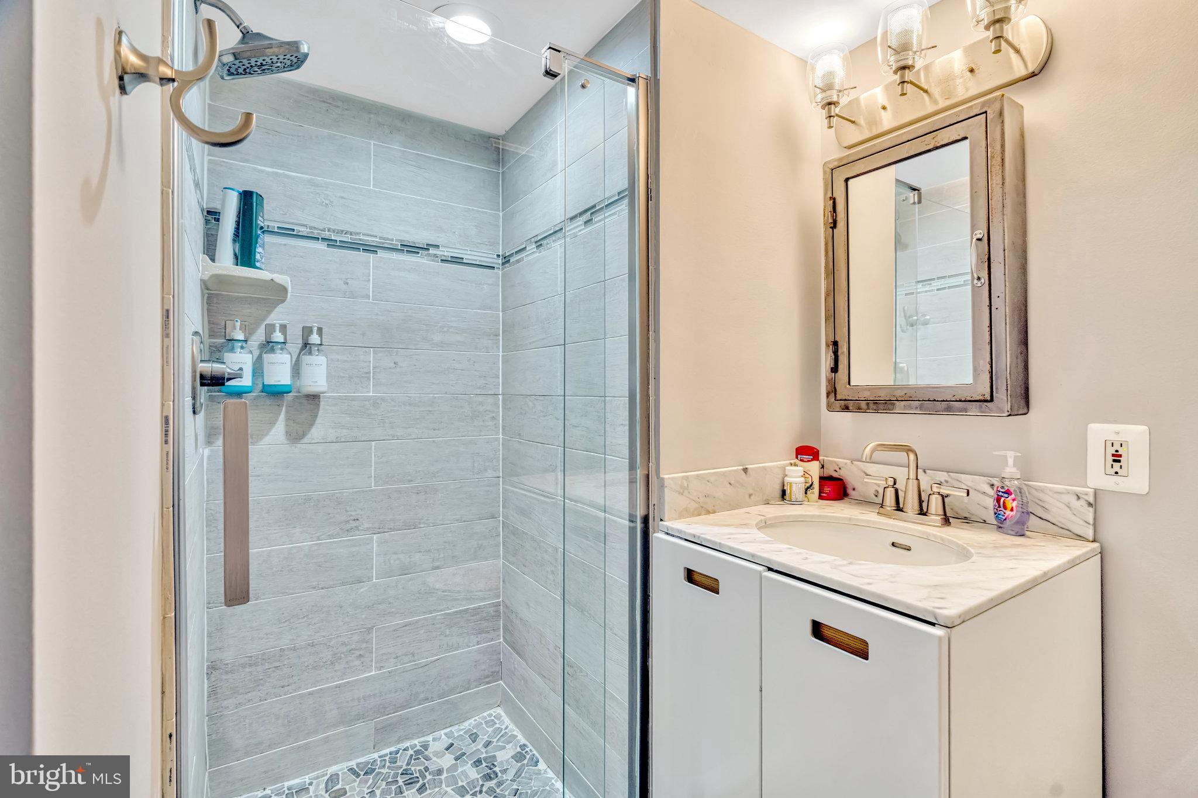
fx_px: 532
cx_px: 599
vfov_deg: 73.7
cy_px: 399
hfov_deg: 96.7
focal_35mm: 16
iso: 1250
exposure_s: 1/25
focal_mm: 16
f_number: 7.1
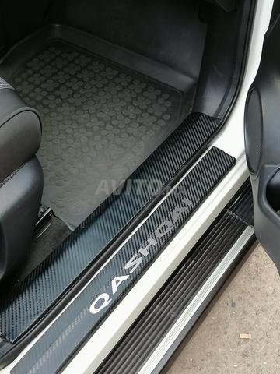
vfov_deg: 37.5
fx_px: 550
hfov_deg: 28.6
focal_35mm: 51
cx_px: 140
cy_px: 187
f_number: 1.8
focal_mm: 5.3
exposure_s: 1/50
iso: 80
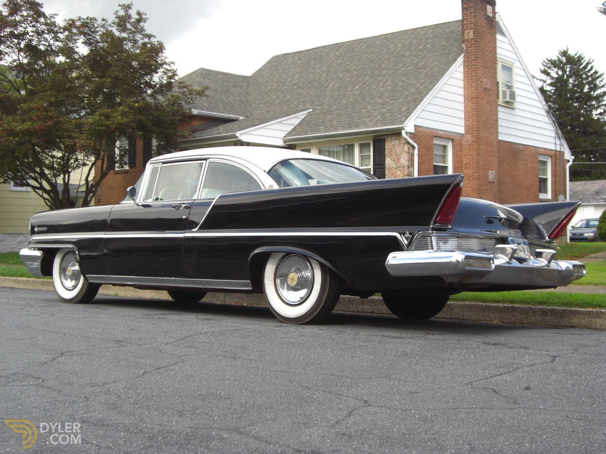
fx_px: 823
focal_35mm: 47
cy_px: 227
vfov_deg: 30.9
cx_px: 303
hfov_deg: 40.4
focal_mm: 7.6
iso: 64
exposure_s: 1/320
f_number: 3
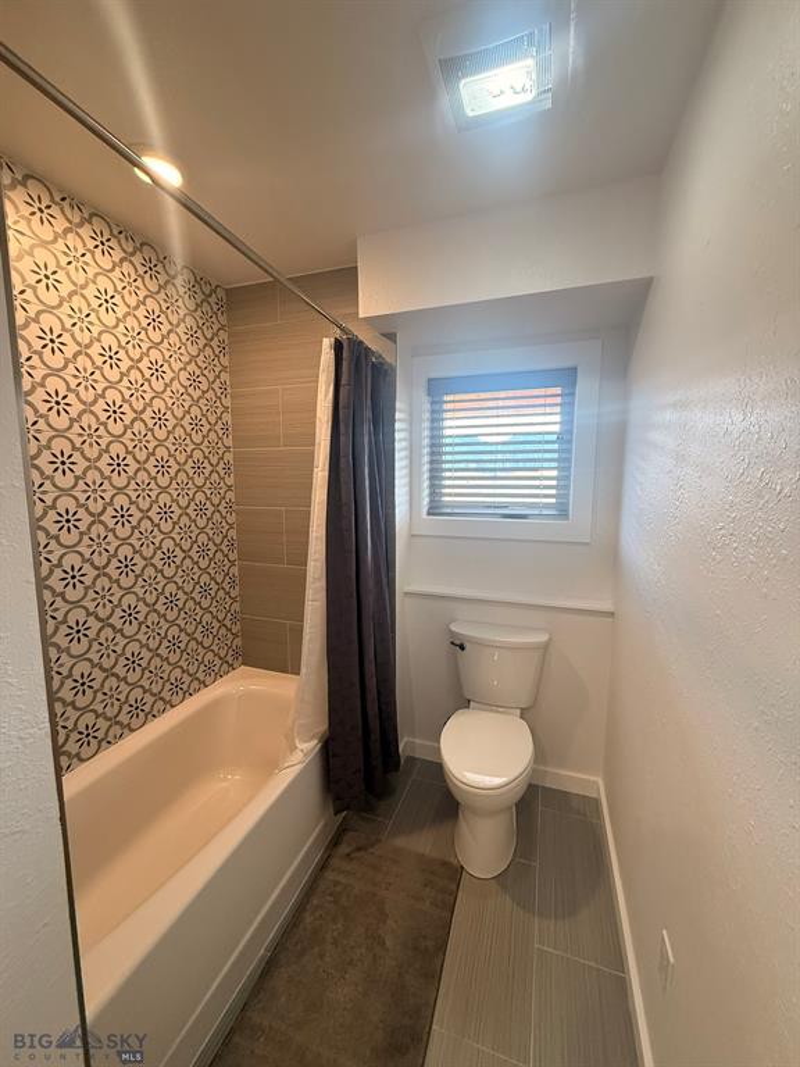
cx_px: 400
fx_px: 431
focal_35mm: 14
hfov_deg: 85.7
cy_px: 534
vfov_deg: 102.1
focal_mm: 2.22
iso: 320
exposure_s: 1/120
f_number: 2.2
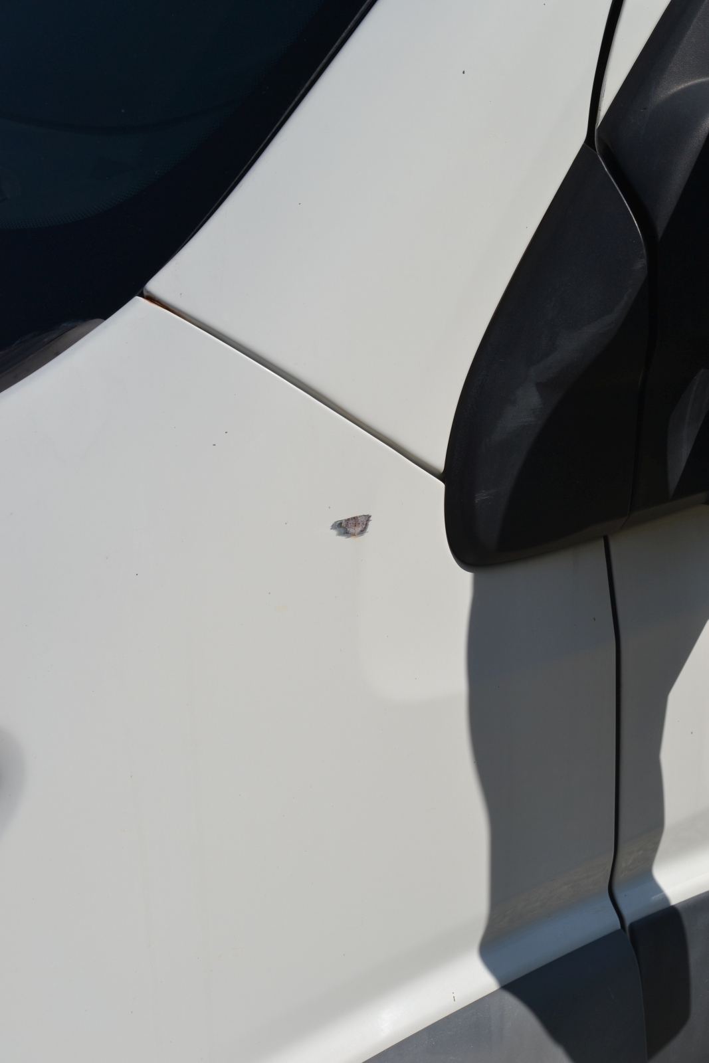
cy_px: 532
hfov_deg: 23.8
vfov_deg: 35.1
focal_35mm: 57
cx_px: 354
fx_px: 1683
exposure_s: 1/320
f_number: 9
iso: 100
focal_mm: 38
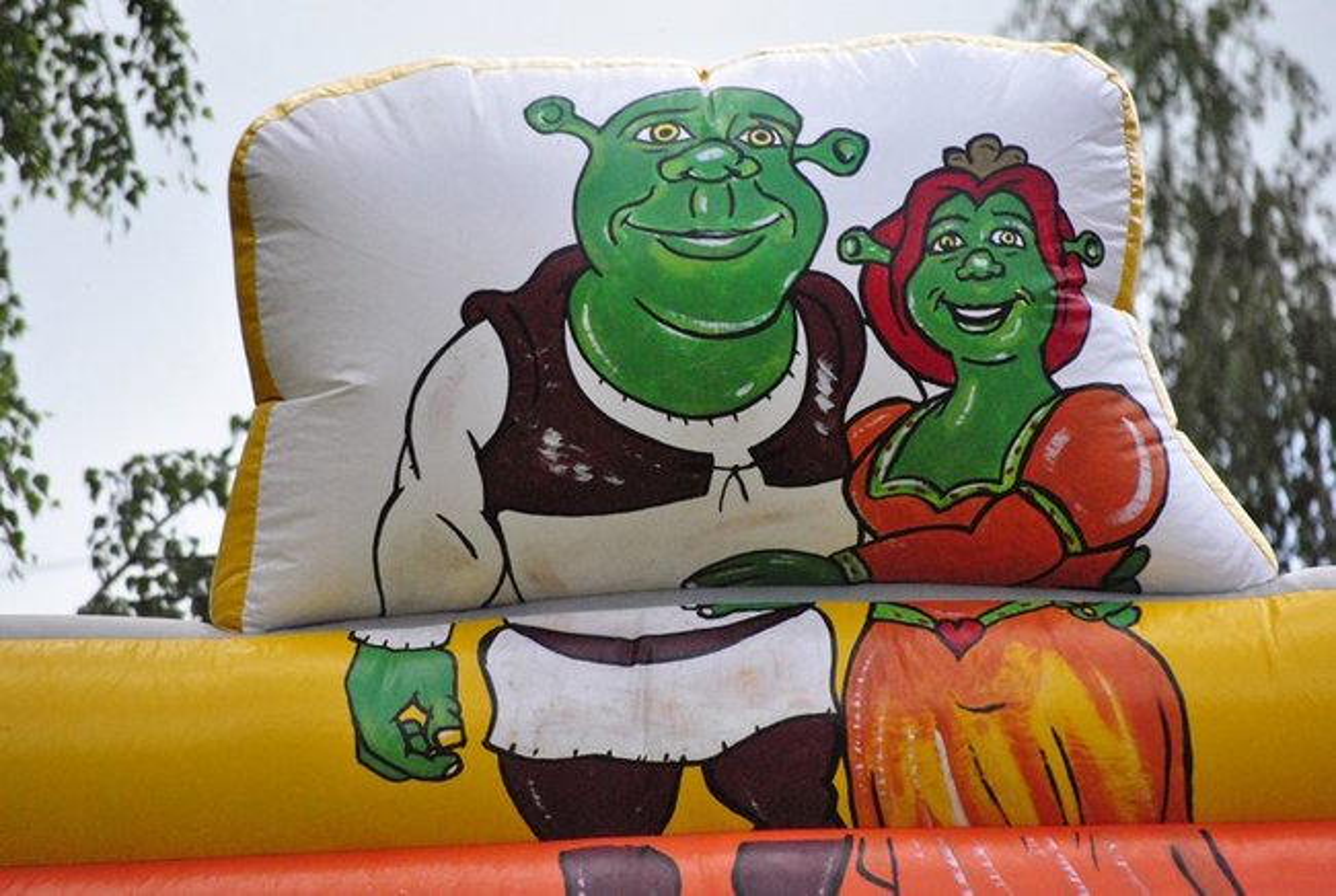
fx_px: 11154
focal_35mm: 300
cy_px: 448
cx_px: 668
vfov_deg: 4.6
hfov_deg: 6.9
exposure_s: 1/4000
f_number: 5.6
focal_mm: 200
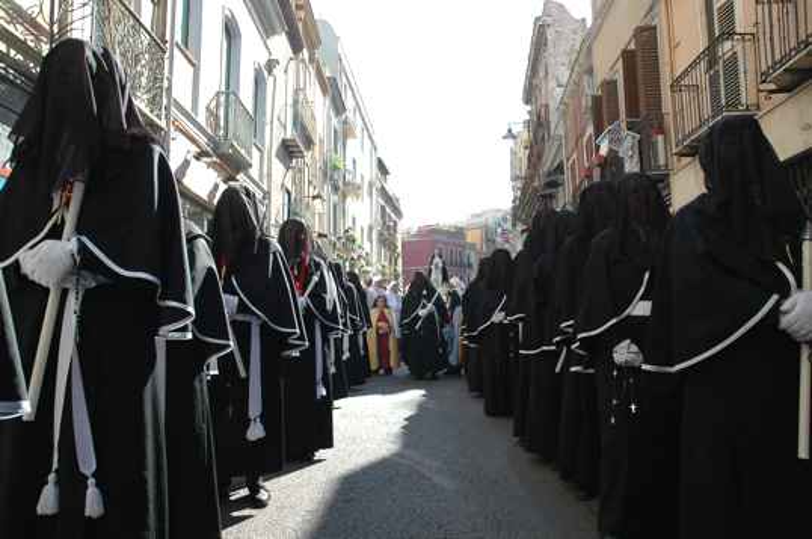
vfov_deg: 47.8
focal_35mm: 27
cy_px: 270
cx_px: 406
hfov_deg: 67.5
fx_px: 608
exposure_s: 1/200
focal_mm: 18
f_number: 9
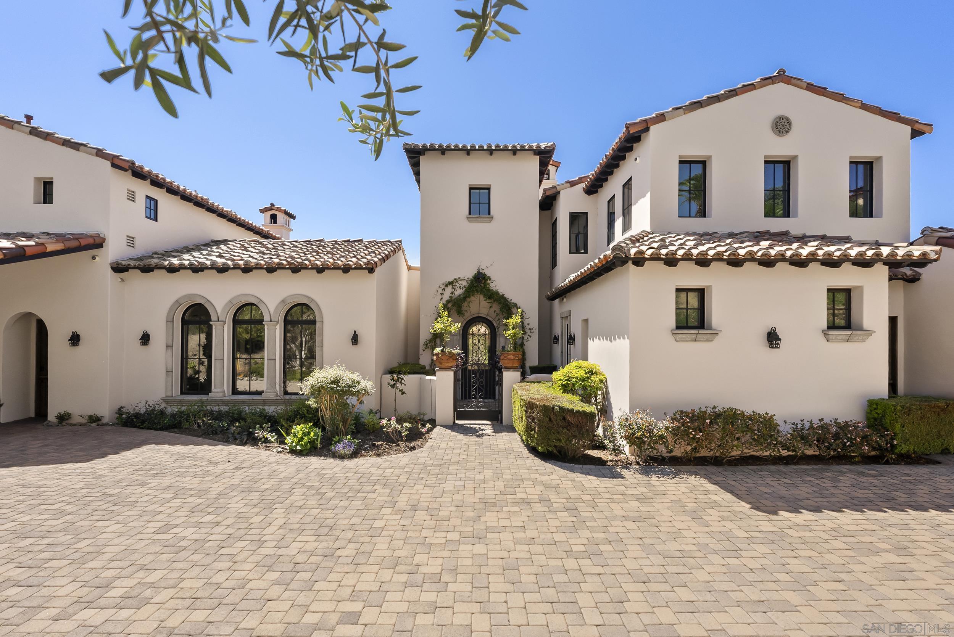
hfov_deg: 96.7
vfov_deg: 73.8
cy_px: 318
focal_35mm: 16
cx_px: 477
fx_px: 424
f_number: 8
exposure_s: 1/500
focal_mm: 16
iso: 500
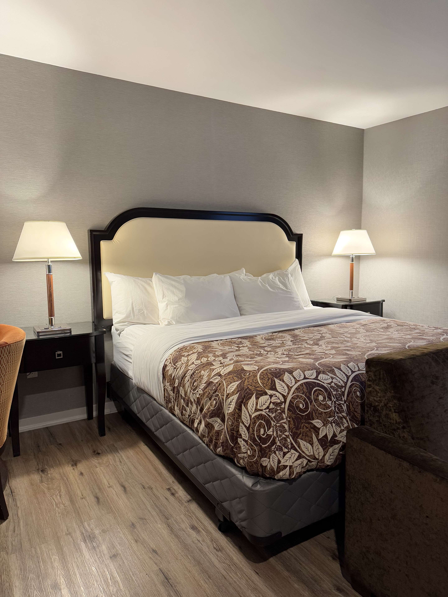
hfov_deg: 56.8
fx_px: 414
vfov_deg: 71.6
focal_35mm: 24
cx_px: 224
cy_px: 298
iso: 250
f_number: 1.78
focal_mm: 6.76
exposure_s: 1/60
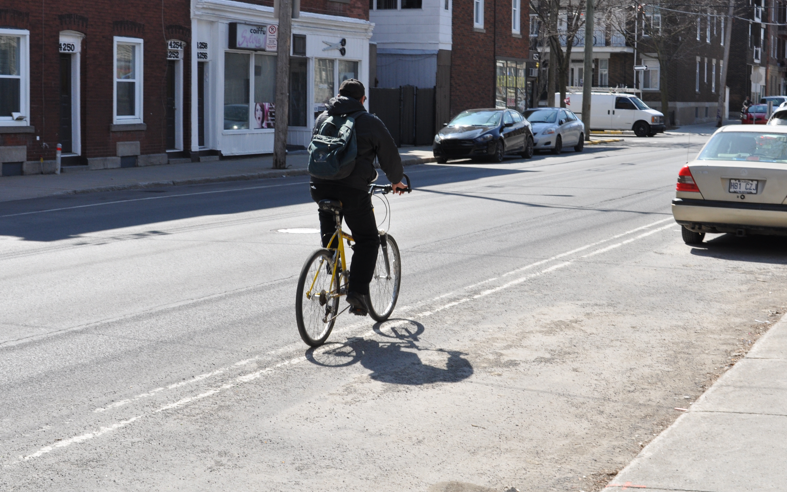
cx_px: 403
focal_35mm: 64
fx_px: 1364
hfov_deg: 32.2
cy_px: 197
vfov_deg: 20.4
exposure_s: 1/400
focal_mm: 35
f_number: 10
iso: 400
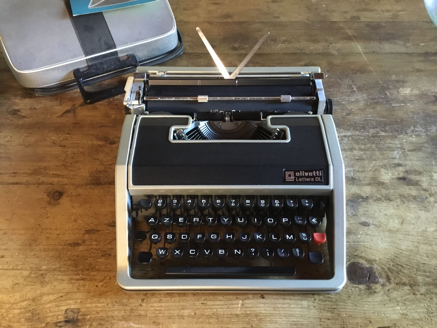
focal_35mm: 31
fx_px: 391
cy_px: 164
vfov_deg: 45.4
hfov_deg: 58.4
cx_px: 218
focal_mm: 3.3
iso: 500
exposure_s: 1/17
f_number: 2.4
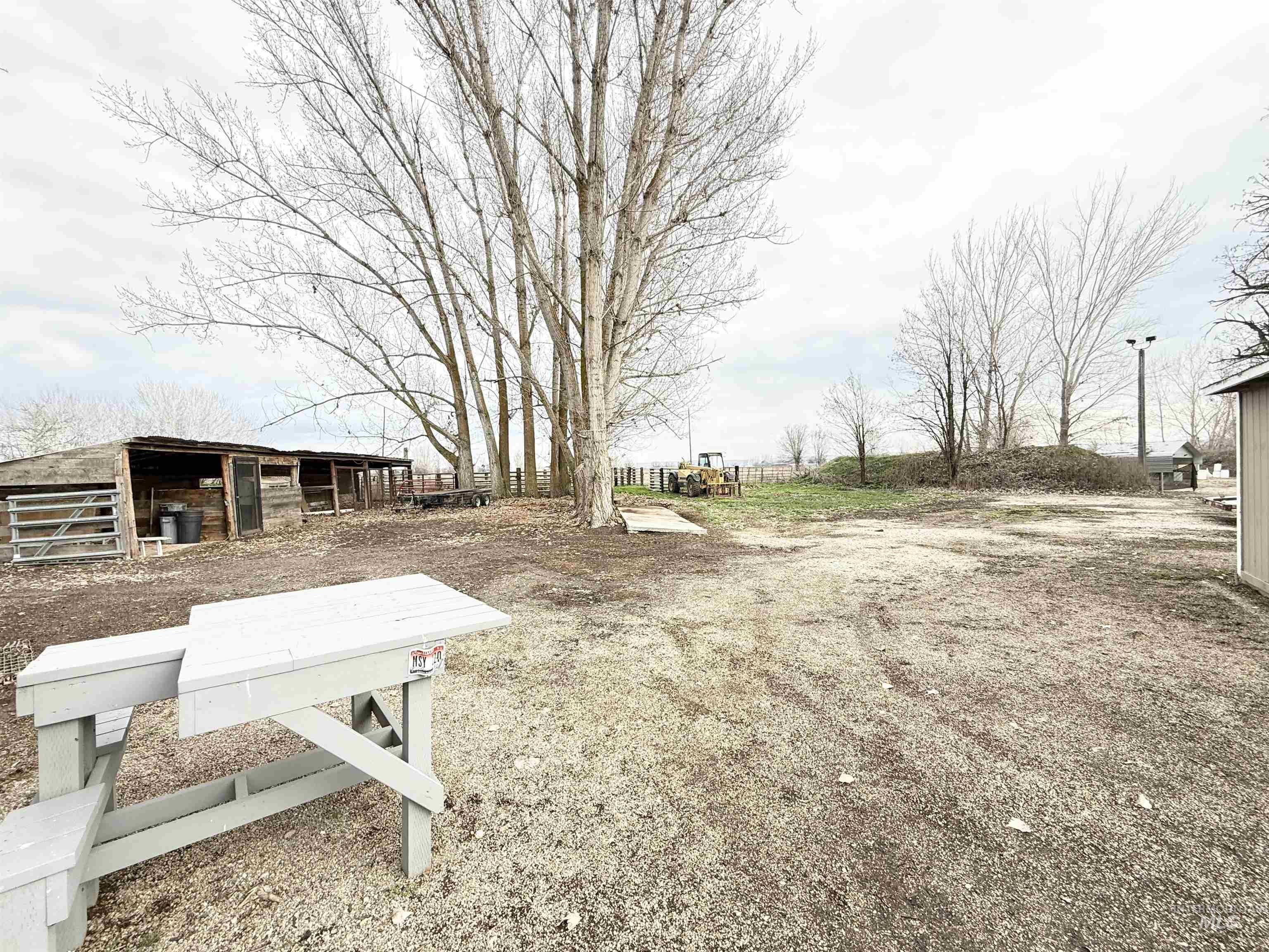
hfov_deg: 102.1
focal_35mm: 14
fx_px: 513
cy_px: 476
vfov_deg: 85.7
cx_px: 634
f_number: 2.2
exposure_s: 1/138
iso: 50
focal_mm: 2.22
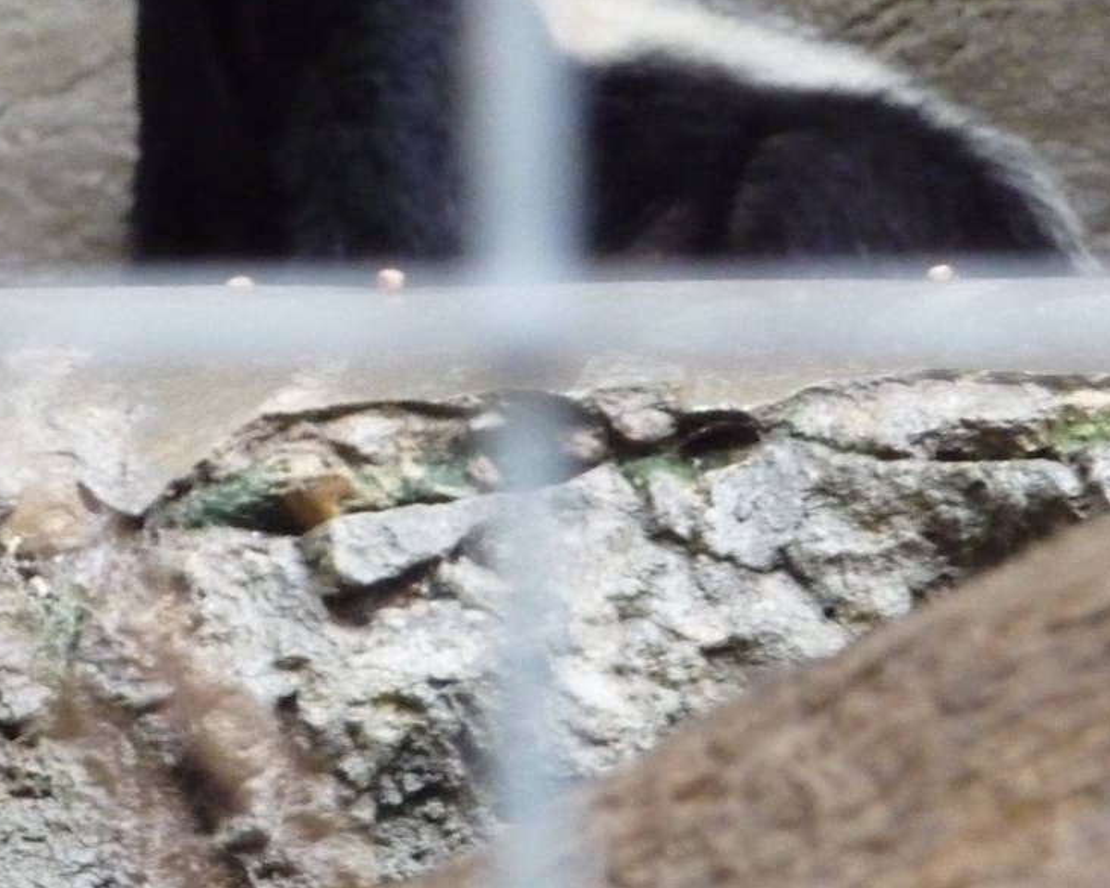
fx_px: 19618
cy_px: 174
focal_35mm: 597
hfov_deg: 3.2
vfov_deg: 2.6
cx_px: 243
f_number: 4.9
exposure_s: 1/40
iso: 800
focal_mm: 47
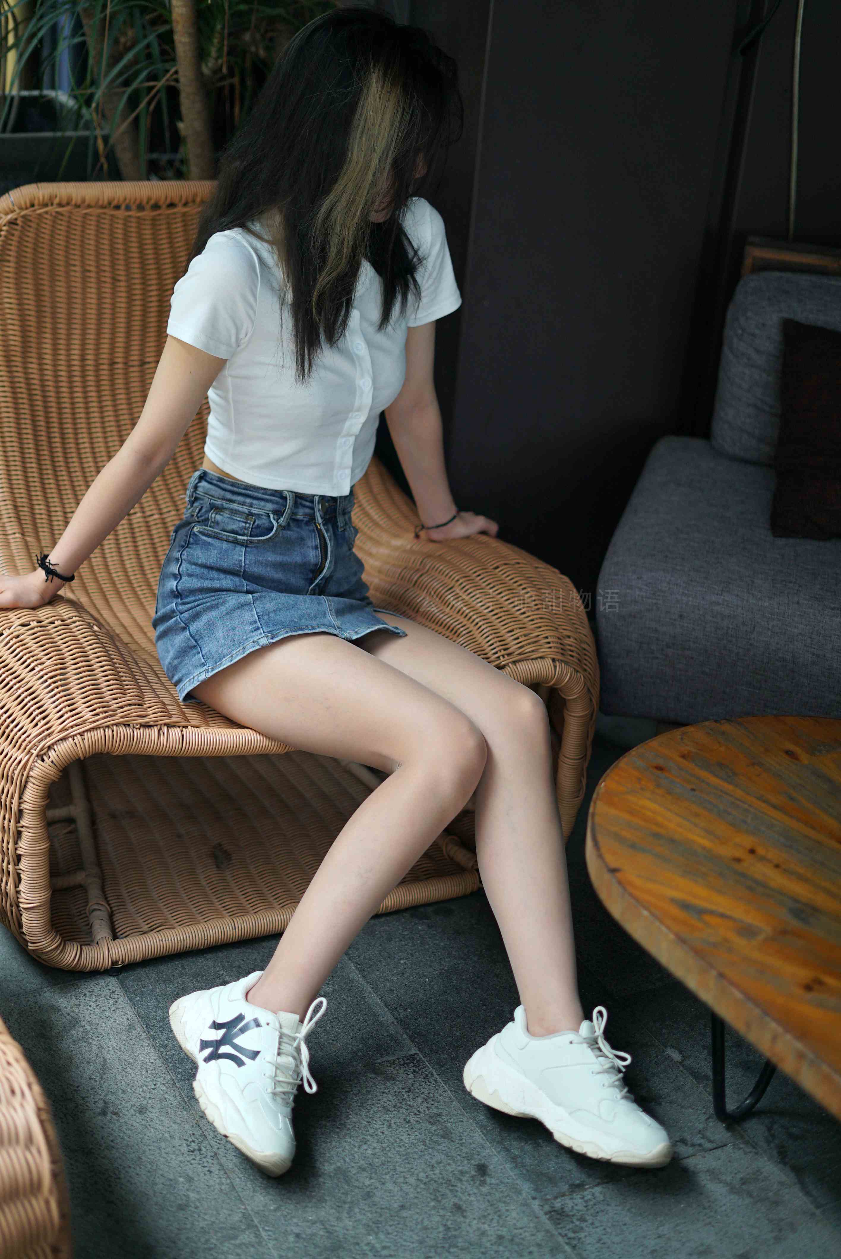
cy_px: 630
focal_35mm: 50
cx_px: 420
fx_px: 1750
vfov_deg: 39.6
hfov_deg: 27.0
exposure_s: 1/500
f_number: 1.8
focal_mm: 50
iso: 200
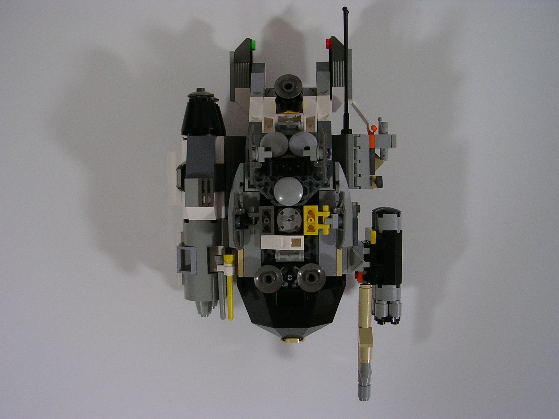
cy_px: 210
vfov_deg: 35.1
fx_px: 662
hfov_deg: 45.8
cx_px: 280
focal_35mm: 41
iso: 50
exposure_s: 1/30
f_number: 2.9
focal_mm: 6.2
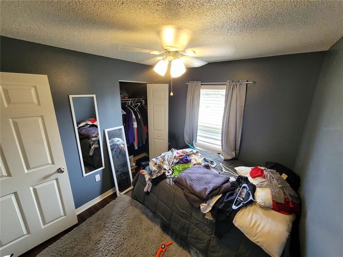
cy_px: 128
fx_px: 129
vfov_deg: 89.9
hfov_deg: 106.2
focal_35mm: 13
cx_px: 172
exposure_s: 1/60
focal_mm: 2.2
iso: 200
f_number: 2.2
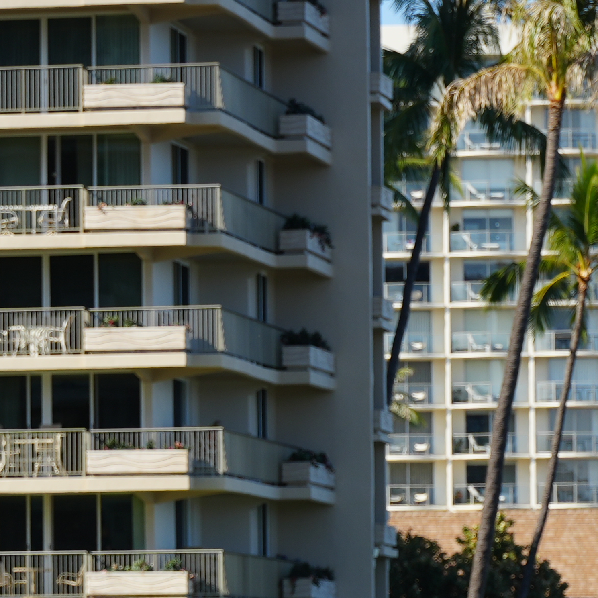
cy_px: 613
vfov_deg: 6.0
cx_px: 305
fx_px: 5707
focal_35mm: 292
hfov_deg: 6.0
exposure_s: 1/400
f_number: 5
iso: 100
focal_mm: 74
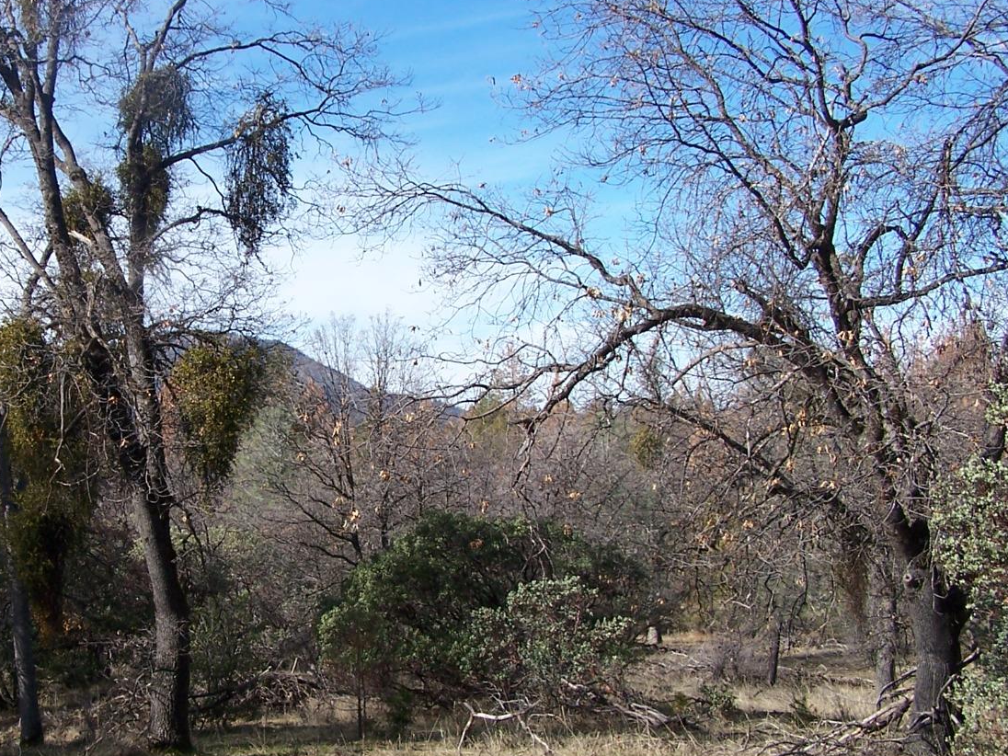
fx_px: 1514
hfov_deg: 36.4
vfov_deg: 28.0
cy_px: 401
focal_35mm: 52
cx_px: 325
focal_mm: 6.3
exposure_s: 1/350
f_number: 4
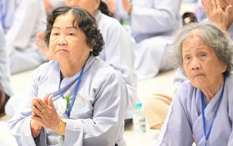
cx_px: 53
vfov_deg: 5.1
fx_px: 1645
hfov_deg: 8.1
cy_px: 73
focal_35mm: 259
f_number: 3.2
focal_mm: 140
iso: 3200
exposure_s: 1/100
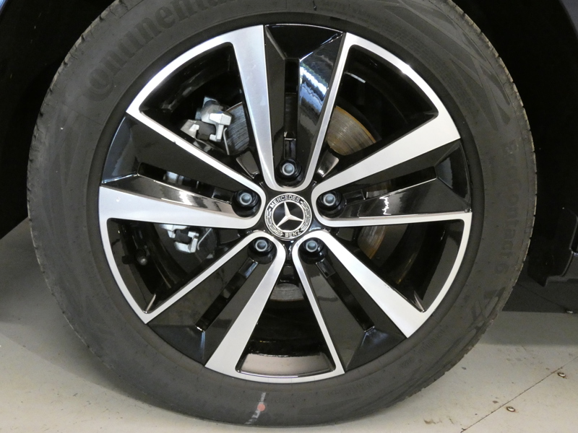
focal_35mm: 36
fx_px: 601
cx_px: 289
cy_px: 216
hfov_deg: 51.4
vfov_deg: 39.7
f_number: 4
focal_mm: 6.5
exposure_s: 1/30
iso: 1600
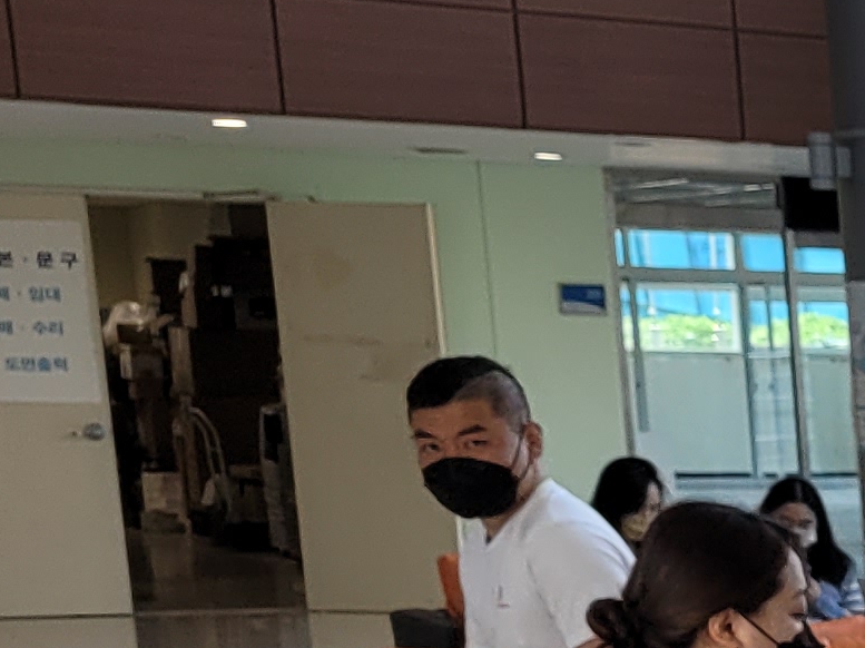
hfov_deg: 11.6
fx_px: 3372
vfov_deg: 10.4
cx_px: 2165
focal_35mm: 135
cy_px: 1136
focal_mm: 5.4
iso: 40
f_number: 1.8
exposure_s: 1/137
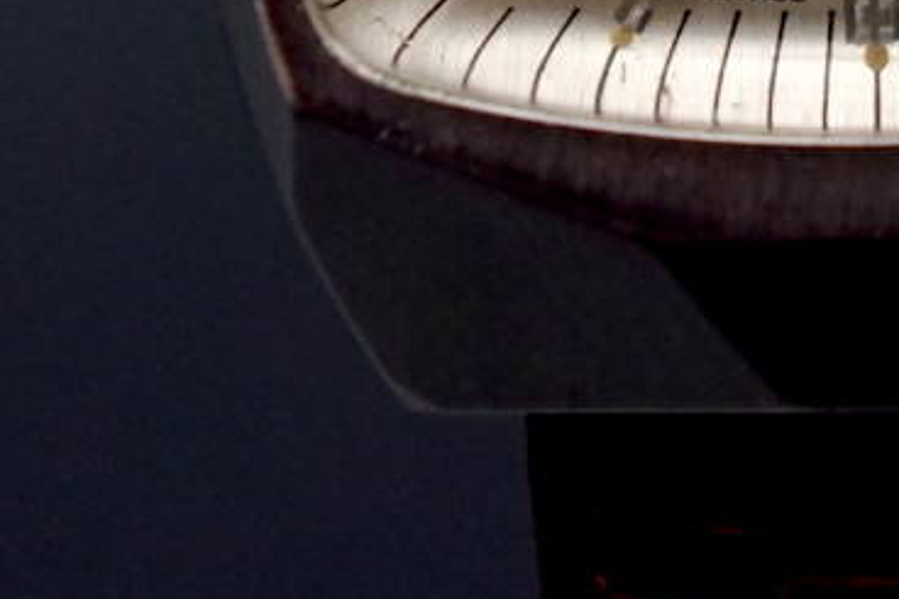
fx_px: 6914
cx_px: 877
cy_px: -395
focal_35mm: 277
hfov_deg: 7.4
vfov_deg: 4.9
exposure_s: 1/4000
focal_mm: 50.5
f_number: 5
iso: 5000
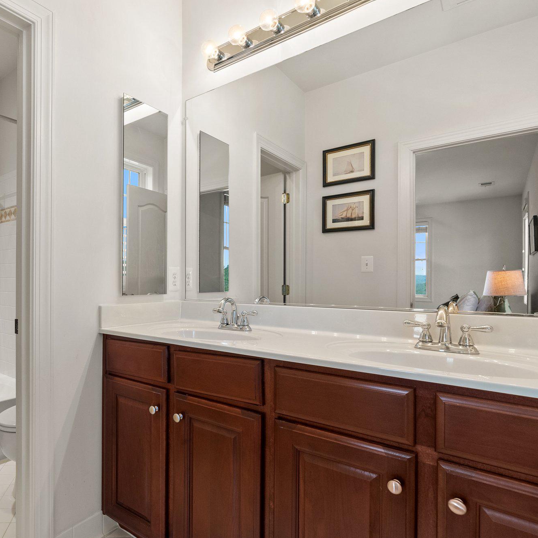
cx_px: 152
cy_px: 275
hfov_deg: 68.7
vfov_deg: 72.1
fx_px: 369
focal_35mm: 21
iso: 640
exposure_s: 1/13
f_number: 8
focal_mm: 16
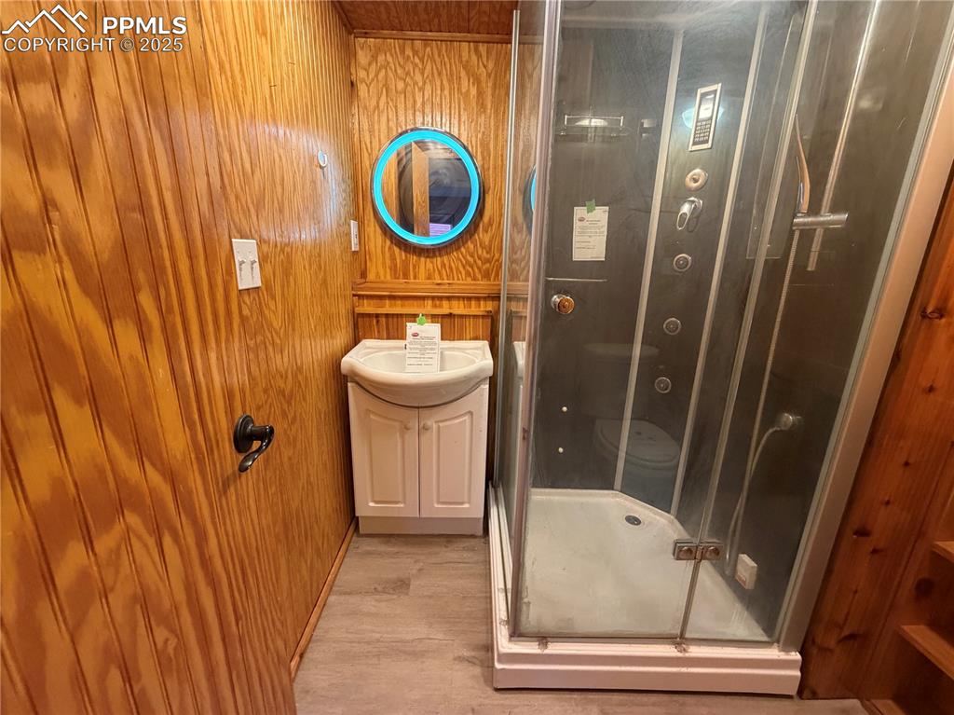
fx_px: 386
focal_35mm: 14
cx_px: 477
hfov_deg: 102.1
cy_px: 358
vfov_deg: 85.6
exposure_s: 1/60
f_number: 2.2
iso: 400
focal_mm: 2.22
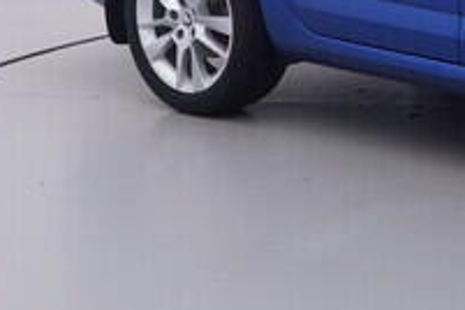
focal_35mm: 115
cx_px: 562
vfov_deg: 11.7
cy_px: -86
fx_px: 1479
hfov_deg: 17.0
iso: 200
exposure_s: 1/80
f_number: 5
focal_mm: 15
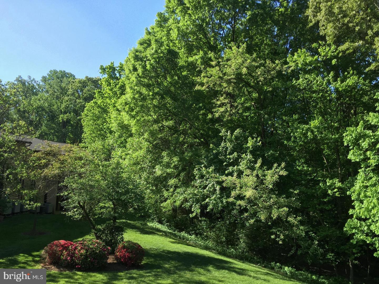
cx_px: 190
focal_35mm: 29
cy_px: 142
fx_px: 318
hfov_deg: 61.7
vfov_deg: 48.2
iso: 32
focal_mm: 4.15
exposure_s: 1/670
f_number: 2.2
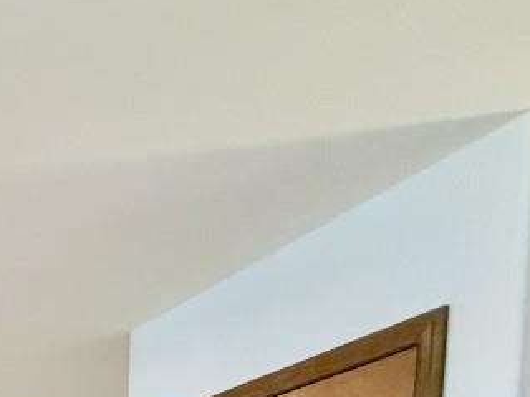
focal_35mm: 56
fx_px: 857
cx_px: -436
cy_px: 705
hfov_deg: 21.5
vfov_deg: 19.7
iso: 400
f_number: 2.2
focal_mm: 2.22
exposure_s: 1/60
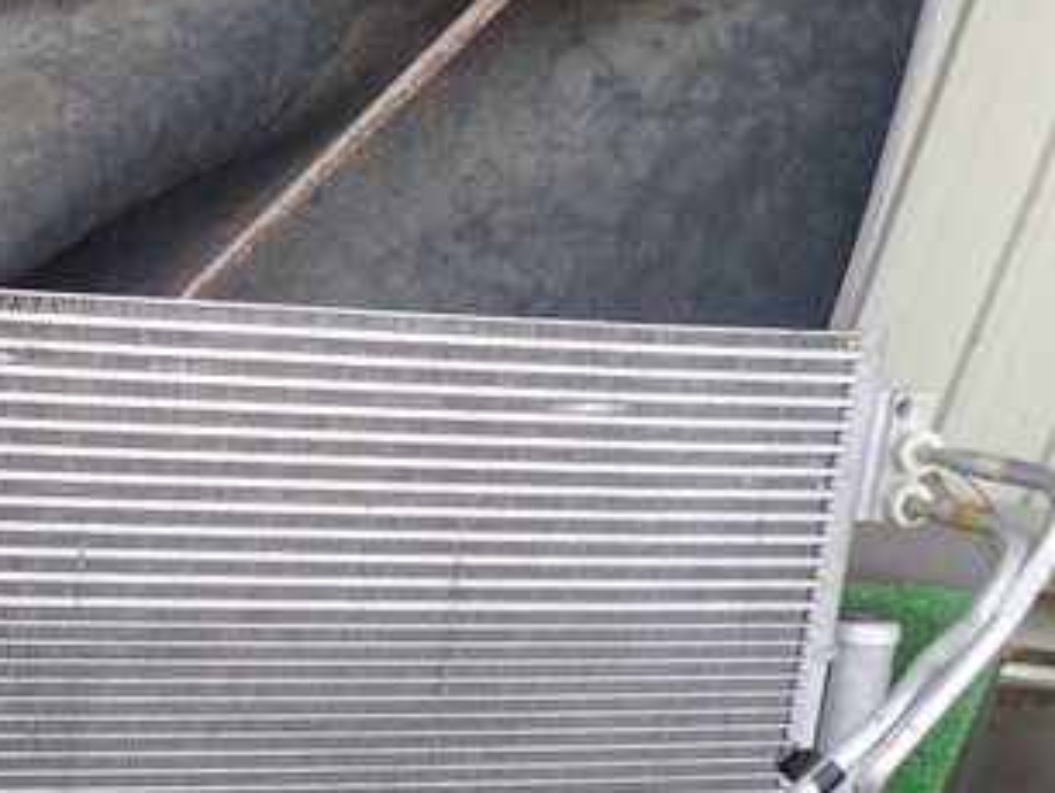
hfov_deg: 36.7
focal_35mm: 49
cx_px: 131
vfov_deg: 28.7
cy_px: 686
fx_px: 1495
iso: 100
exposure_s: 1/100
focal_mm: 4.5
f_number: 2
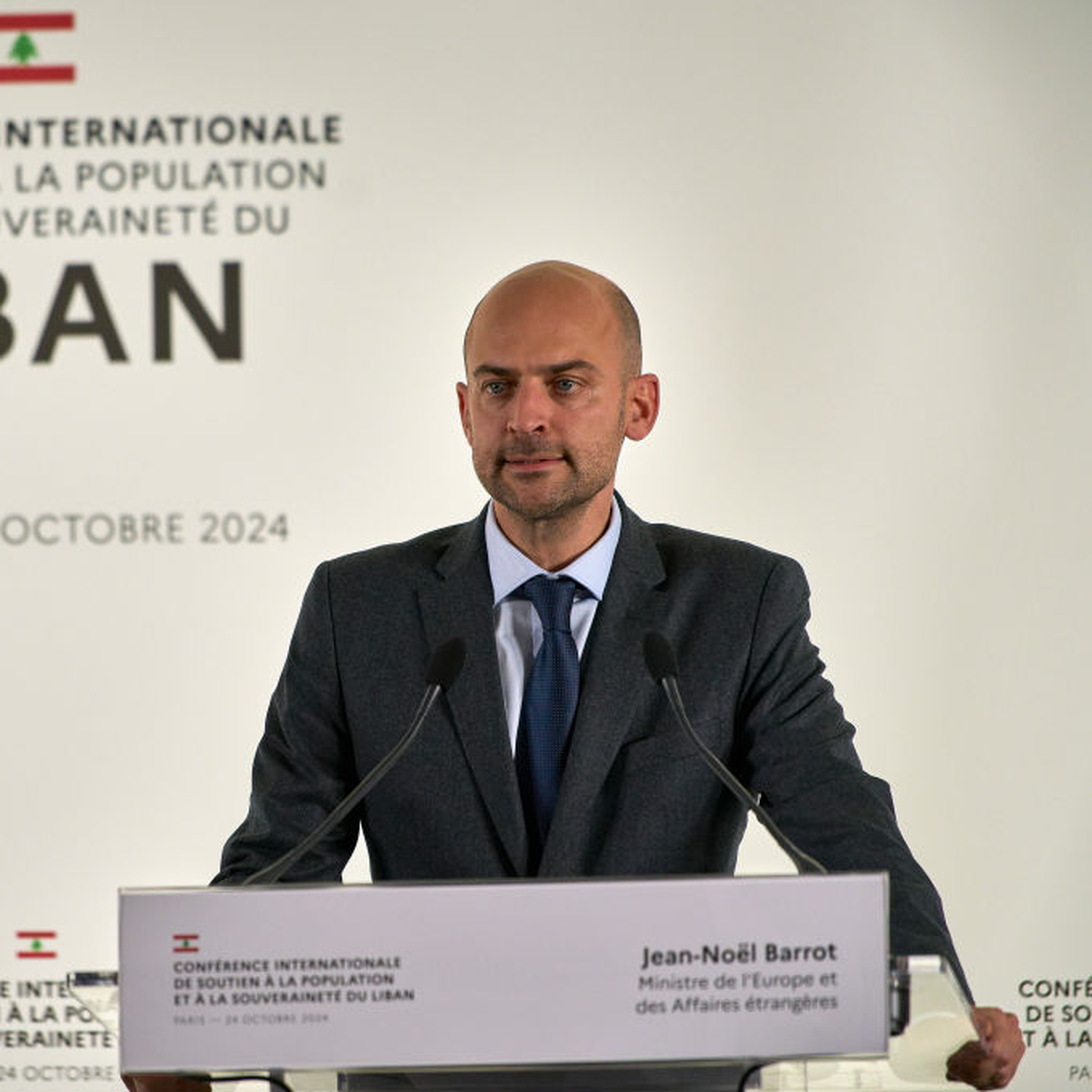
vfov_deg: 6.8
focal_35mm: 256
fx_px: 9137
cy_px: 547
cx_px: 308
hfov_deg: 6.8
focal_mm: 200
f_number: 4
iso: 1250
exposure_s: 1/500
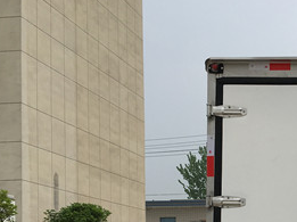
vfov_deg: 17.9
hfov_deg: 23.2
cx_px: 332
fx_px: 677
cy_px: 253
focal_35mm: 79
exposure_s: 1/591
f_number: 2.2
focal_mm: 4.15
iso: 25
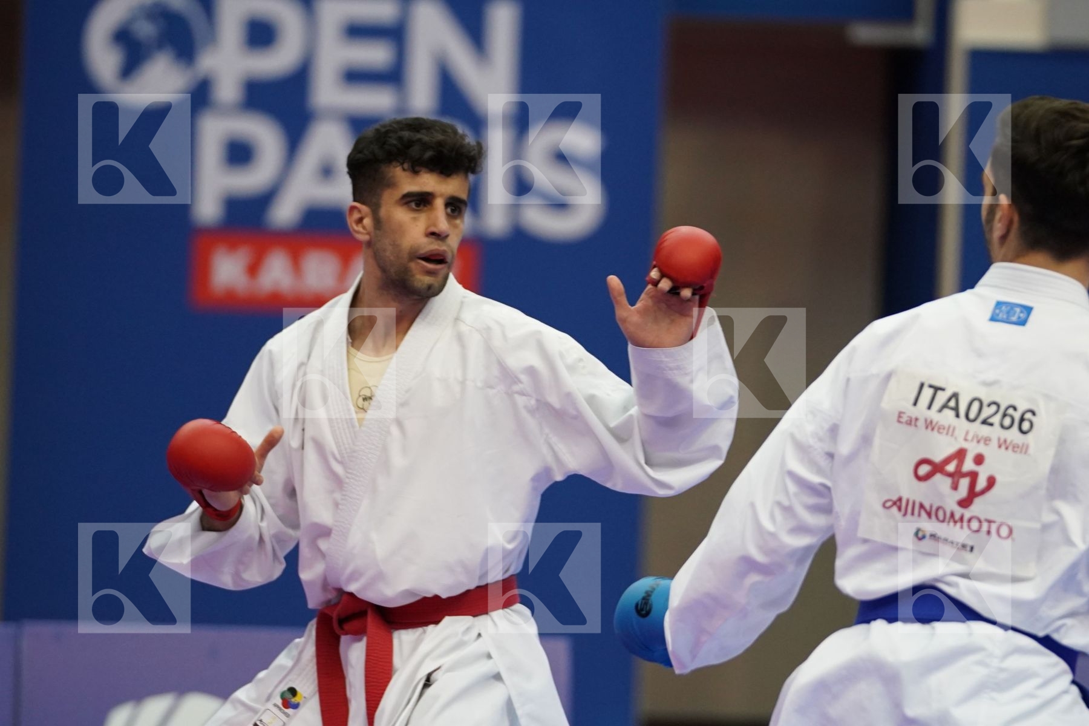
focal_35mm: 234
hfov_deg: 8.8
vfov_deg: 5.9
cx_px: 544
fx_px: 7078
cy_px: 363
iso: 3200
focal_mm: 156
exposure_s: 1/1000
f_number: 2.8
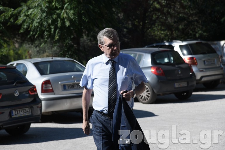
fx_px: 750
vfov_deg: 11.4
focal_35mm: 120
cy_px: 75
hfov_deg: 17.1
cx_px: 112
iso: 100
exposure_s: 1/320
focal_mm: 120
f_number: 5.6
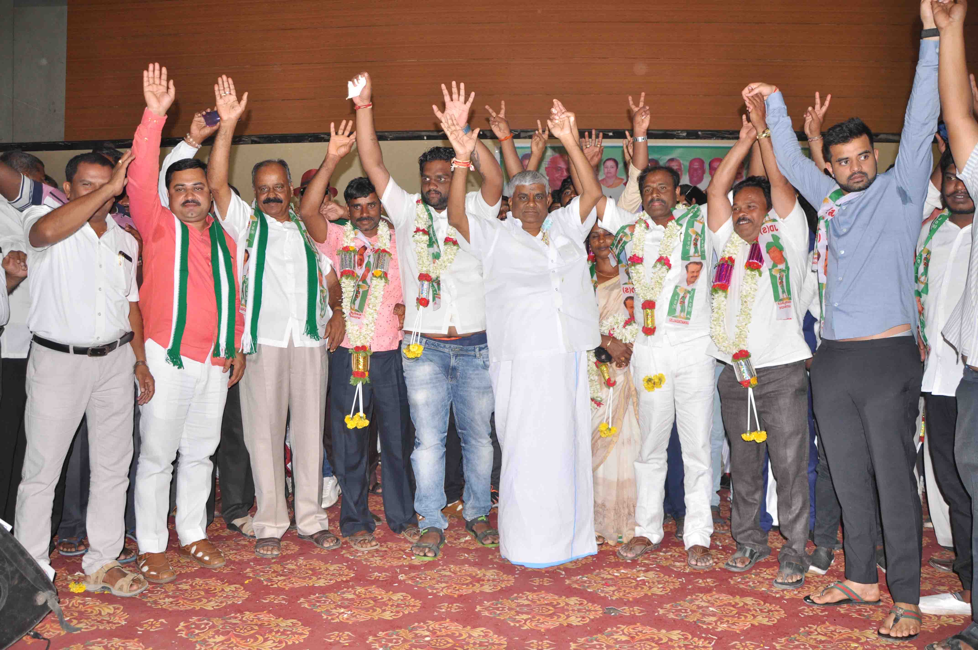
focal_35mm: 27
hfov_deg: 67.4
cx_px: 489
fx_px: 733
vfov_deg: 47.8
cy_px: 325
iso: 400
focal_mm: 18
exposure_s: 1/125
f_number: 4.5
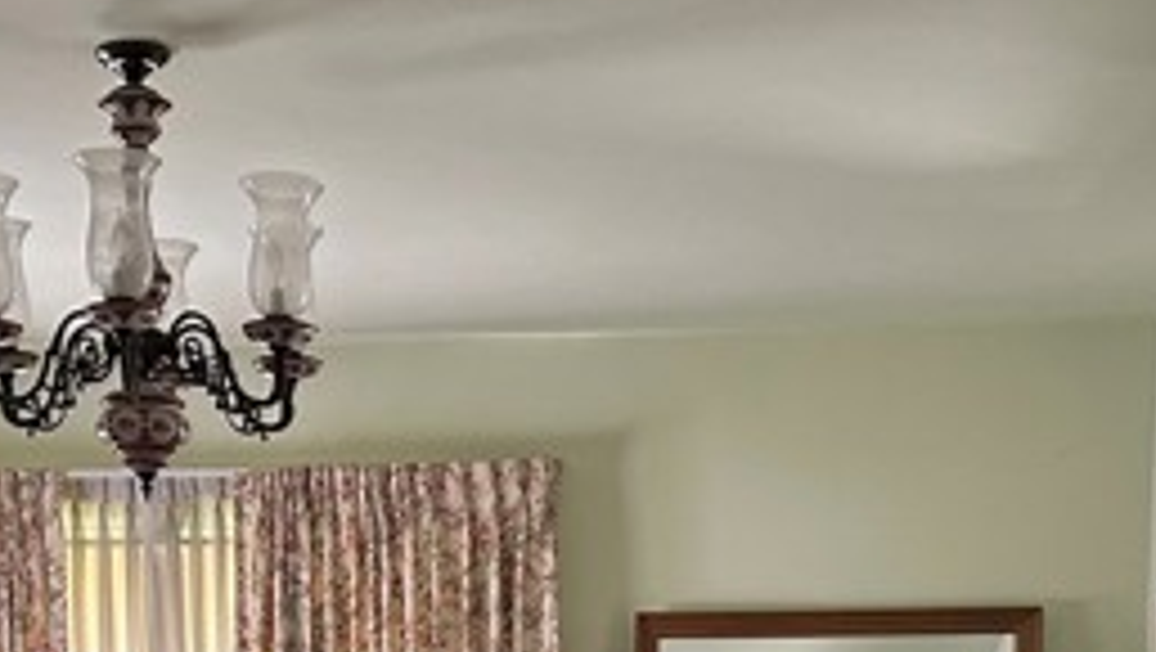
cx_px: 454
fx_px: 1994
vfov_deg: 16.7
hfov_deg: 32.2
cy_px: 1007
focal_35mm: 65
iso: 400
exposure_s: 1/60
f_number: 1.78
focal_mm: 6.86
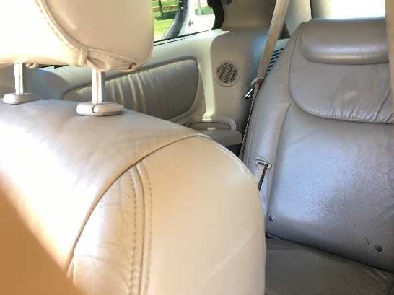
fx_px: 387
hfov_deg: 53.8
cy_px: 123
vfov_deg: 41.6
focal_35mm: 34
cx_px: 224
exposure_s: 1/30
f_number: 2.2
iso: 64
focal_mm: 4.15
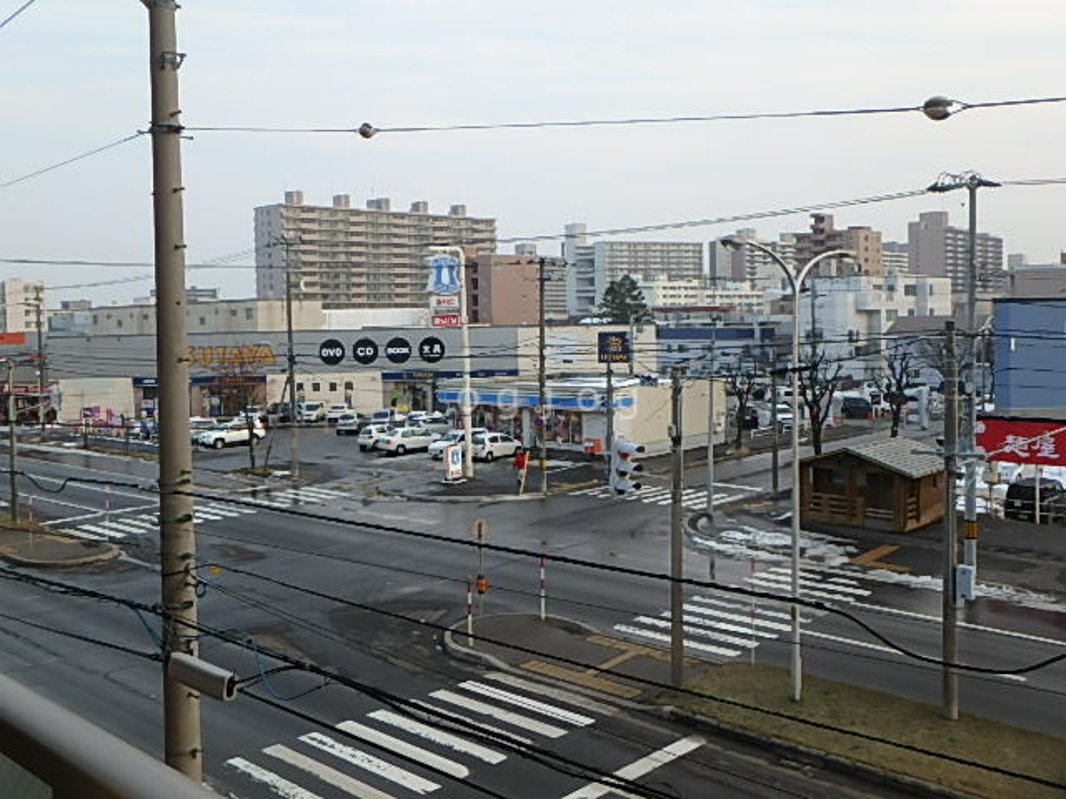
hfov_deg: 54.0
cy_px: 400
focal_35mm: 34
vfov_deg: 41.8
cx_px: 533
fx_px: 1047
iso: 125
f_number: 4.9
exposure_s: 1/80
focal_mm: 6
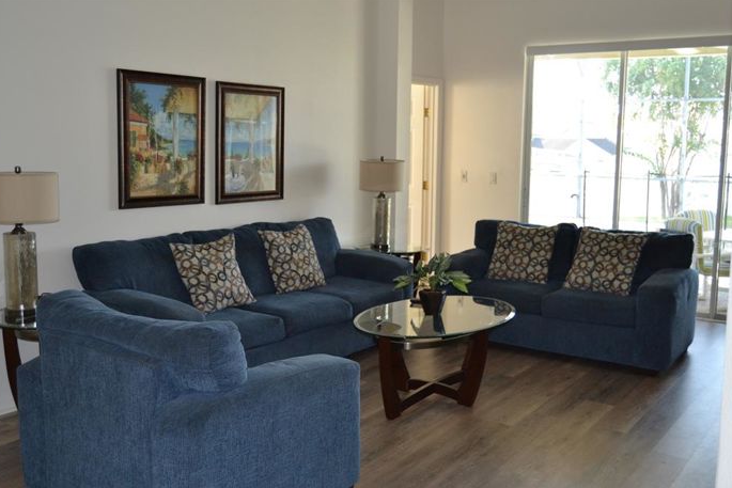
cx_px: 361
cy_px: 244
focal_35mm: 37
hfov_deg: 51.9
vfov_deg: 36.0
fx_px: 752
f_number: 3.8
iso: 640
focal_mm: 24
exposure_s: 1/60
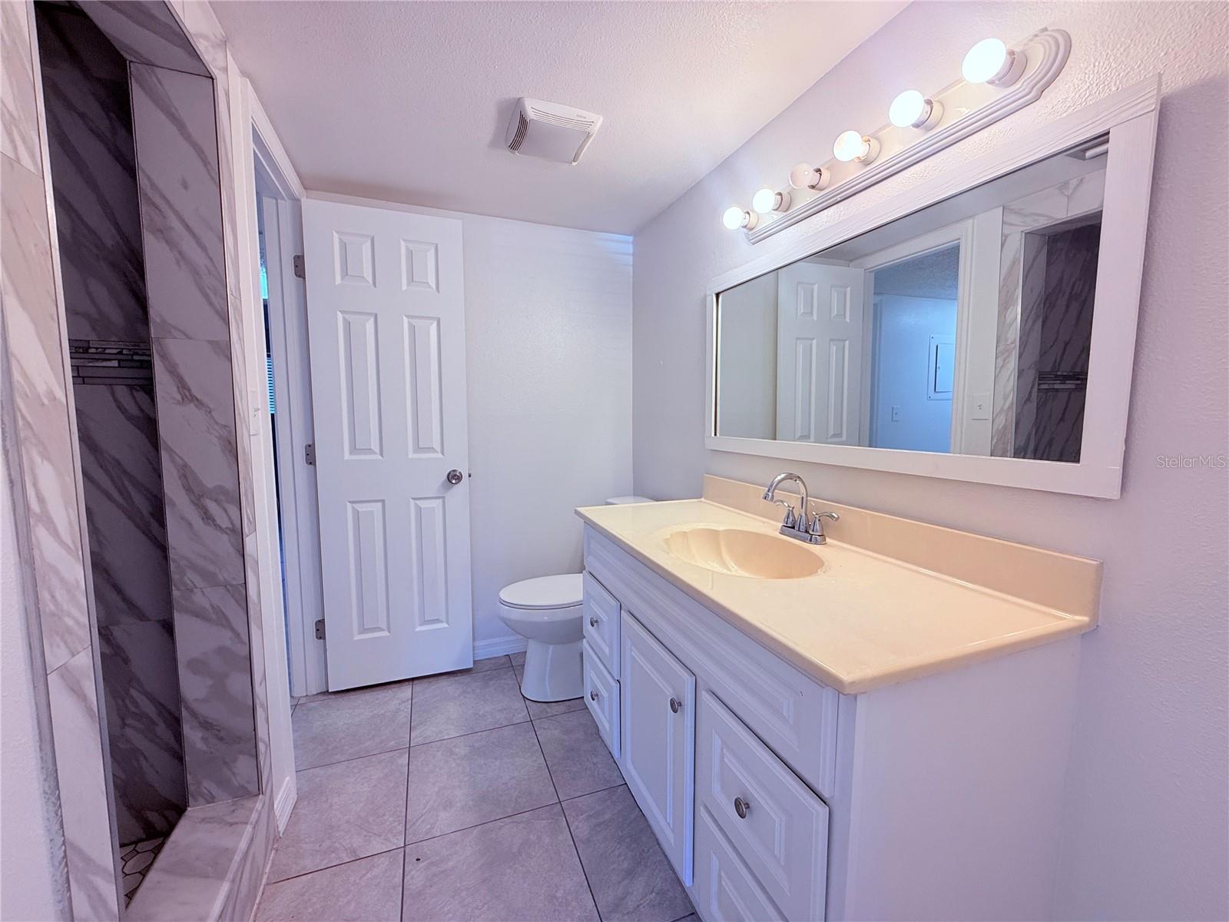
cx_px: 614
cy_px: 461
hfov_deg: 102.1
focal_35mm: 14
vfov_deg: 85.7
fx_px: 497
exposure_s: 1/120
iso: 80
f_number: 2.2
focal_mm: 2.22
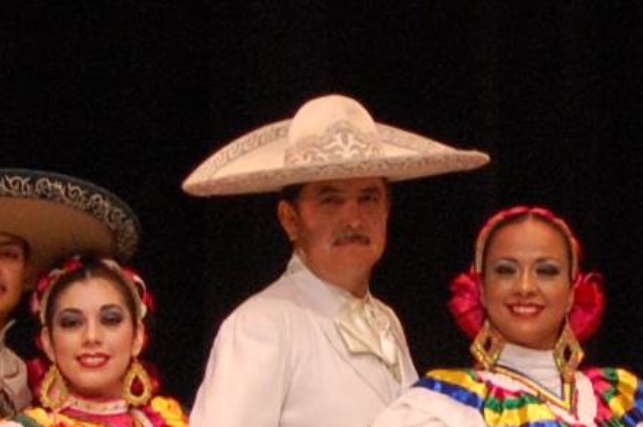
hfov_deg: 5.0
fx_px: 7297
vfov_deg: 3.3
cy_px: 501
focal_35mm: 409
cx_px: 598
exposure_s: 1/125
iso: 800
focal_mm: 40
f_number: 5
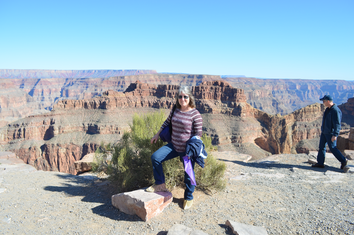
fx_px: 294
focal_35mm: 30
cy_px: 118
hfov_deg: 62.0
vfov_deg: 43.4
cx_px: 177
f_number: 8
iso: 110
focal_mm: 20
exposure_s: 1/250
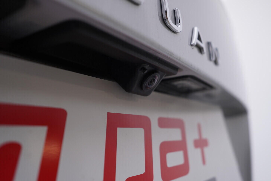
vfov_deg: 36.9
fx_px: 271
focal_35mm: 36
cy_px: 90
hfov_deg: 53.1
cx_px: 136
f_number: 4
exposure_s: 1/80
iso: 125
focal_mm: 24
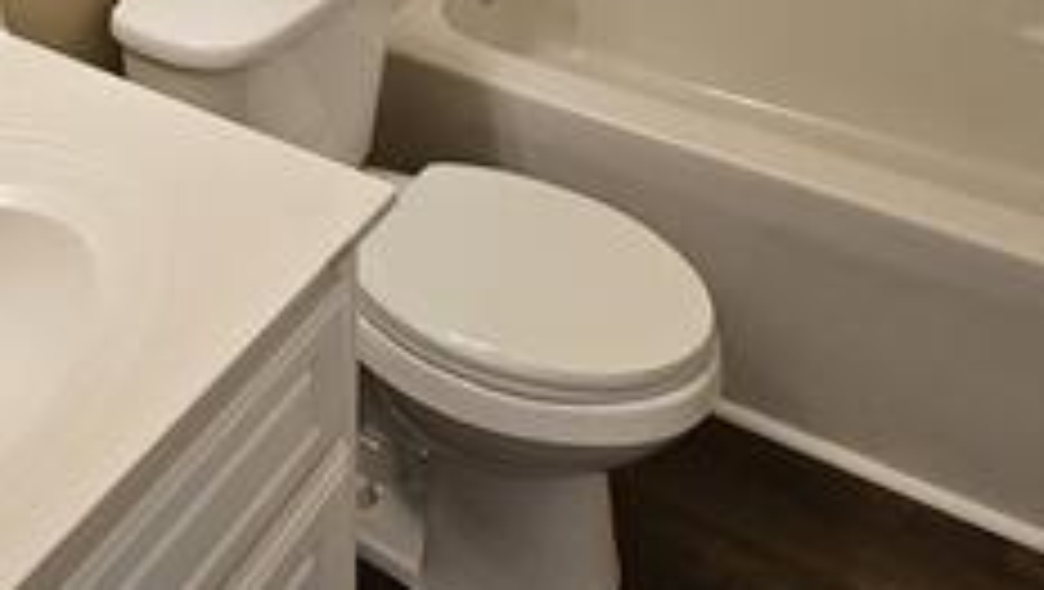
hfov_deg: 51.3
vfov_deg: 25.4
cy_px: -216
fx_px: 1081
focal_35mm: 39
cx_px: 428
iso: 200
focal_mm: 2.2
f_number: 2.2
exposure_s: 1/60
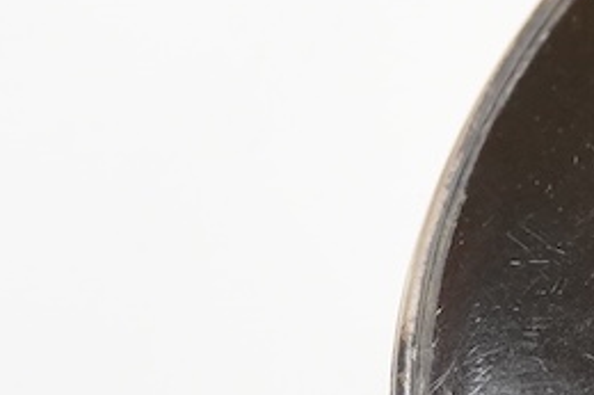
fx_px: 3215
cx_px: 1111
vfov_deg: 7.0
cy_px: 313
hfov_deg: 9.9
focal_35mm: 195
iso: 2500
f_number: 3.5
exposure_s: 1/250
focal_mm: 30
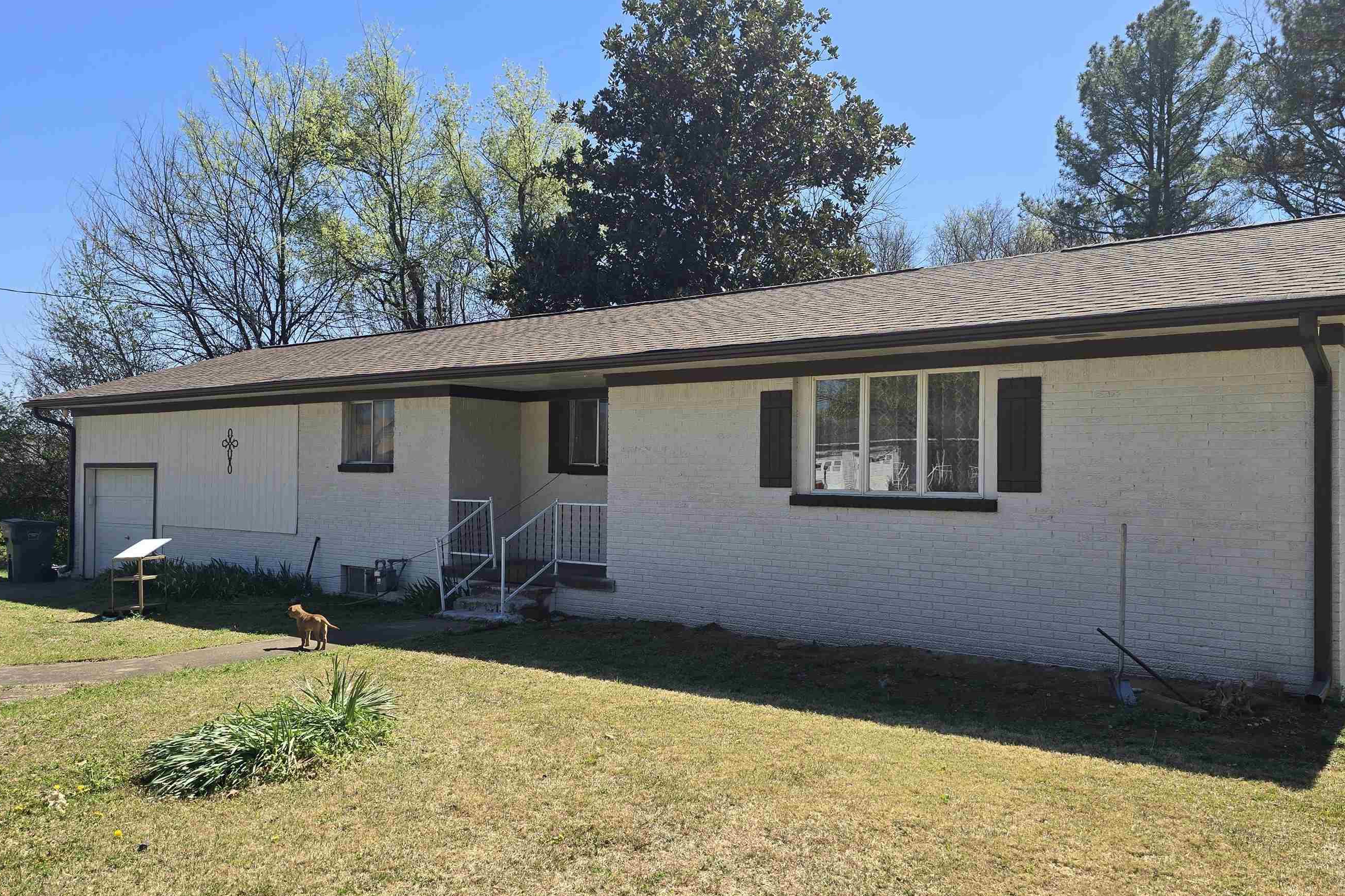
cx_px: 723
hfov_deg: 65.4
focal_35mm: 28
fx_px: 1046
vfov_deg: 46.4
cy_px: 475
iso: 12
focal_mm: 6.3
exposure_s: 1/565
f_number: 1.7
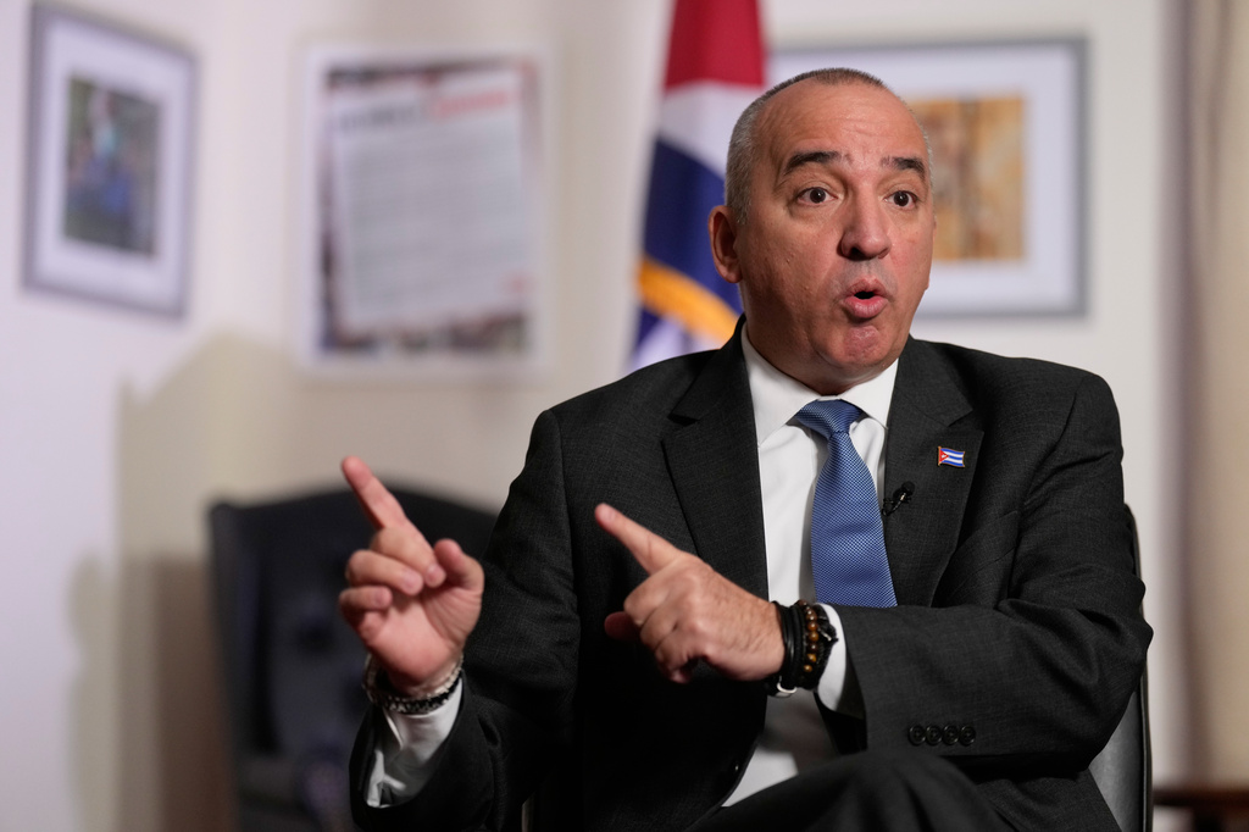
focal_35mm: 124
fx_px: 4300
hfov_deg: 16.5
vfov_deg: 11.0
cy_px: 416
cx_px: 624
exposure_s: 1/200
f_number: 2.8
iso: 2000
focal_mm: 124
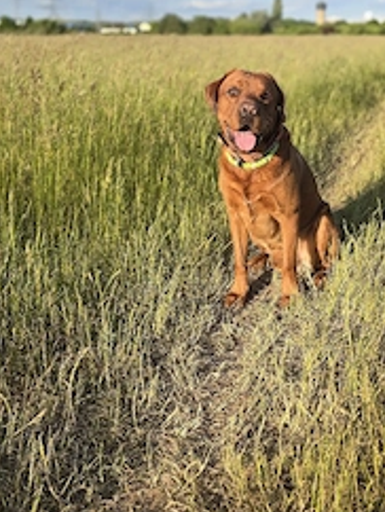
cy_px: 133
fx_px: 563
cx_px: 256
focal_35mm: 38
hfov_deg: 37.4
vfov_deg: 47.3
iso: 12
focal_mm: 6.3
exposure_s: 1/500
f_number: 1.7
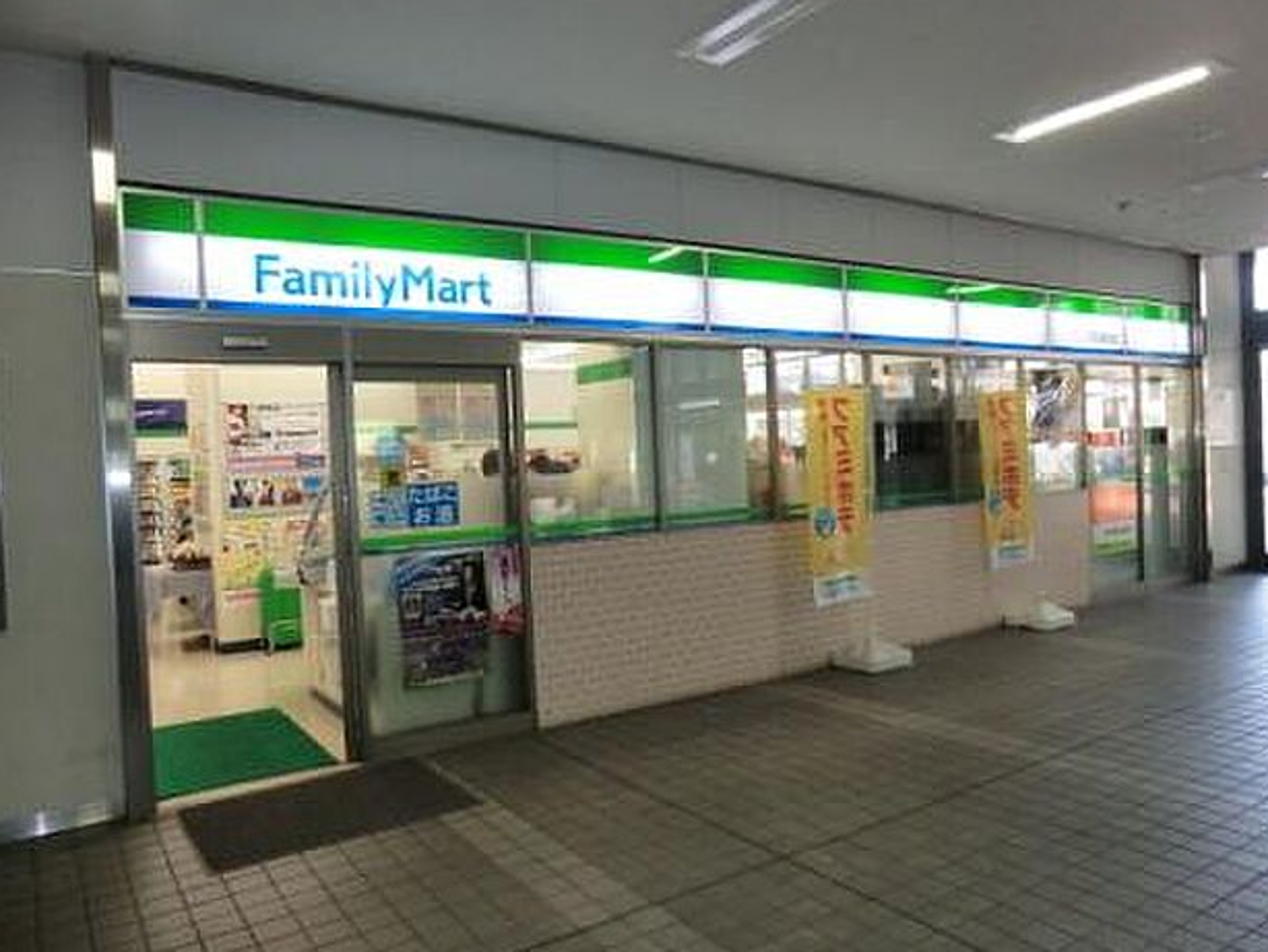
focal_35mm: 25
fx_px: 916
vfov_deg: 54.9
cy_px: 473
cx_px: 648
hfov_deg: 69.4
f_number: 3.2
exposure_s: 1/60
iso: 125
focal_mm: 4.3
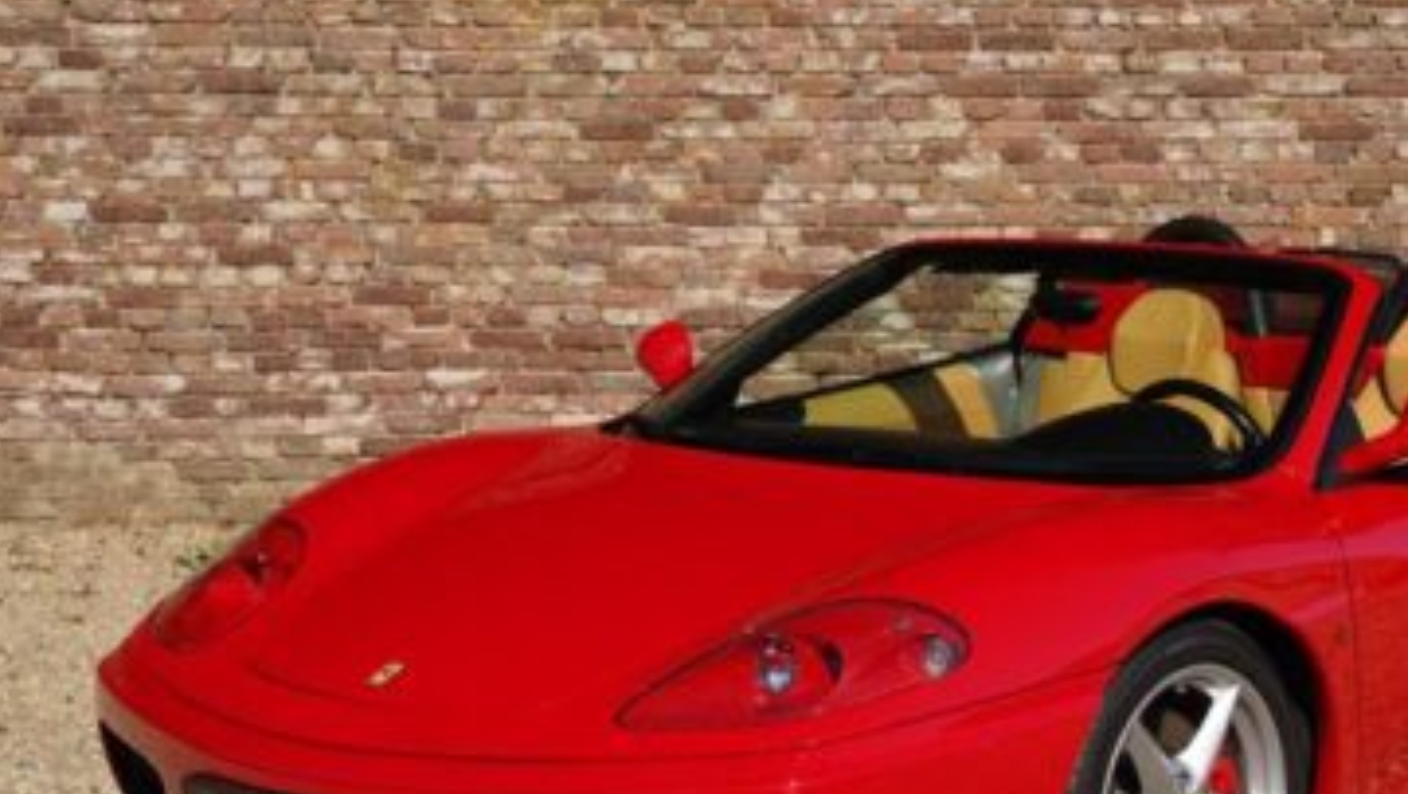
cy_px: 477
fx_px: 3645
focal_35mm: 98
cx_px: 1025
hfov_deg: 21.7
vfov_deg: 12.4
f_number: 5.6
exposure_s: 1/320
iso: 100
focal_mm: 55.9
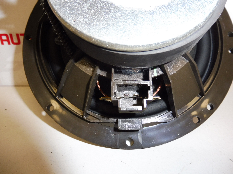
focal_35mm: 24
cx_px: 116
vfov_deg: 56.8
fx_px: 162
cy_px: 87
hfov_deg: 71.6
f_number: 3.5
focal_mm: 4.3
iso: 200
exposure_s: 1/60
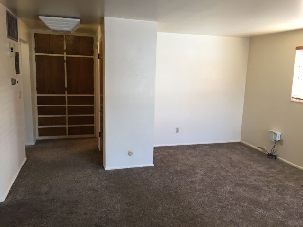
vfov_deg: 48.2
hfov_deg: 61.7
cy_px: 114
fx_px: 254
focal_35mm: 29
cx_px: 152
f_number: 2.2
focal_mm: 4.15
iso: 40
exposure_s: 1/30
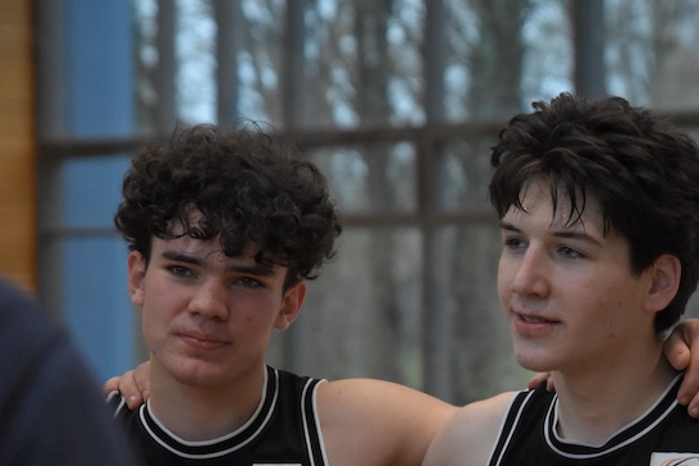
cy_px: 309
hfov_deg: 10.4
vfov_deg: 7.0
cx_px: 638
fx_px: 3825
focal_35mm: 197
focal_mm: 70
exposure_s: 1/1000
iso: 3200
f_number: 3.5
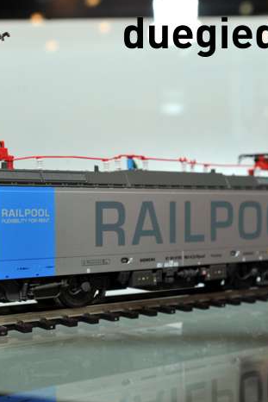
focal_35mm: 60
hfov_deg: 22.5
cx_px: 87
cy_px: 225
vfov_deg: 33.4
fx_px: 669
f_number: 11
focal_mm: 35
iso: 400
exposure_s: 1/60
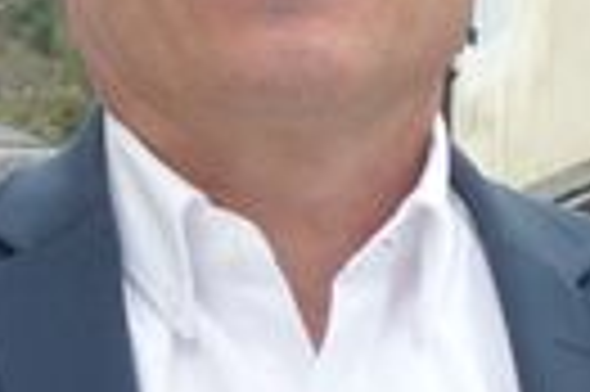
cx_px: -119
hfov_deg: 6.8
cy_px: 212
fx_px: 4960
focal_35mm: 303
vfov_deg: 4.5
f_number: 4
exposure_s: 1/160
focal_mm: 9.4
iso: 100
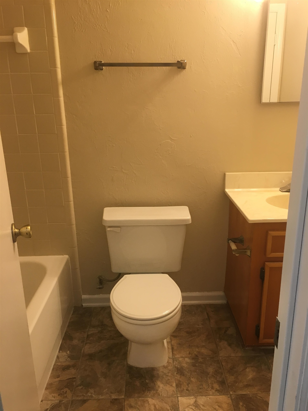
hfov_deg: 48.2
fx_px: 344
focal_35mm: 29
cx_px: 154
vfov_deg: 61.7
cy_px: 206
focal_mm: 4.15
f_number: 2.2
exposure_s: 1/30
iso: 80
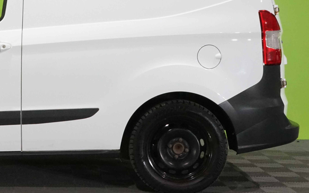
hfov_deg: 20.1
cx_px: -2
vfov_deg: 13.1
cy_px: 55
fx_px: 842
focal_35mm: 100
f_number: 25
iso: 6400
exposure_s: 1/20
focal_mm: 45
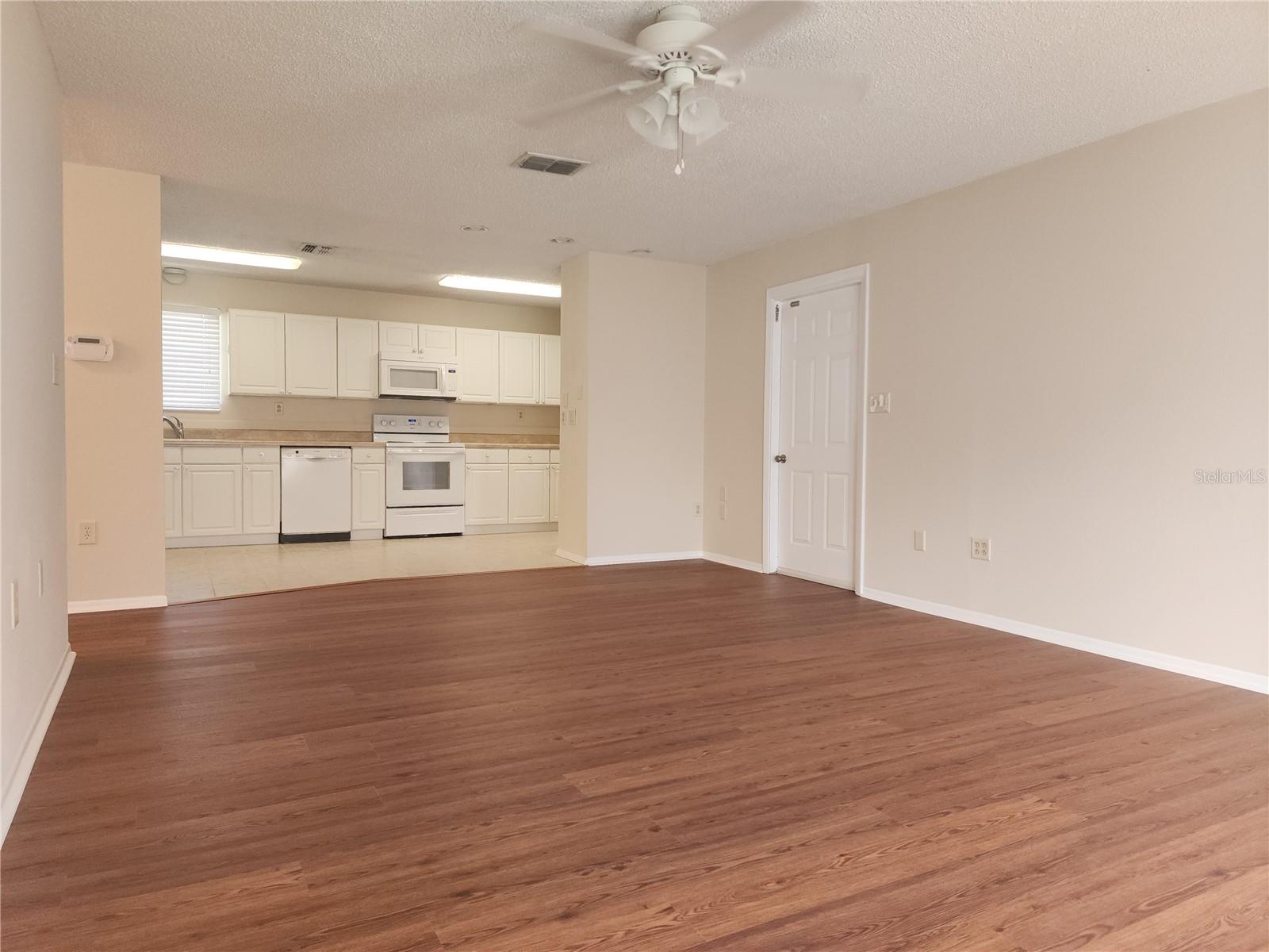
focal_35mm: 23
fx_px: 843
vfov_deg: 58.9
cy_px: 476
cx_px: 634
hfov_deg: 73.9
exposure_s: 1/60
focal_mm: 6.4
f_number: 1.8
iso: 125
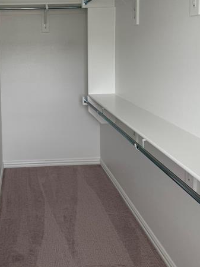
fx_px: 316
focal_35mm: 41
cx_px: 40
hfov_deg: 34.1
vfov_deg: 44.6
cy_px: 74
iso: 125
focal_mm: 6.76
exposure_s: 1/60
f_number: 1.78
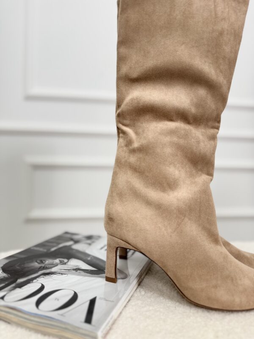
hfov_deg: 56.8
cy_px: 170
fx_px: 235
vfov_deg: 71.6
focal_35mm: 24
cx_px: 127
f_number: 1.78
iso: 80
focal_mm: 6.76
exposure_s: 1/282
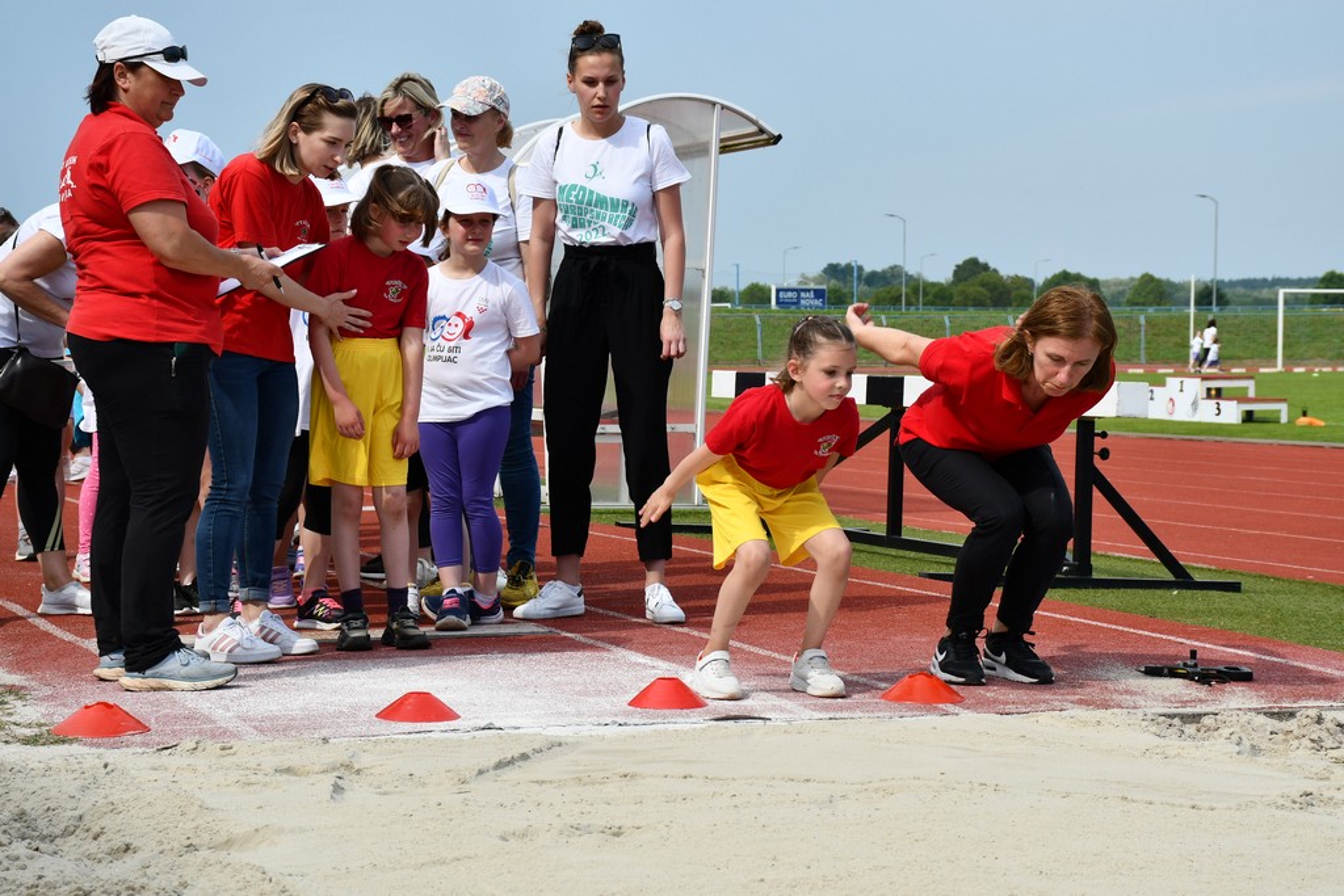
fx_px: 3136
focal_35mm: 84
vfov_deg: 16.3
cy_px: 448
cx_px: 672
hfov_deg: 24.2
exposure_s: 1/500
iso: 200
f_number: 8
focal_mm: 56
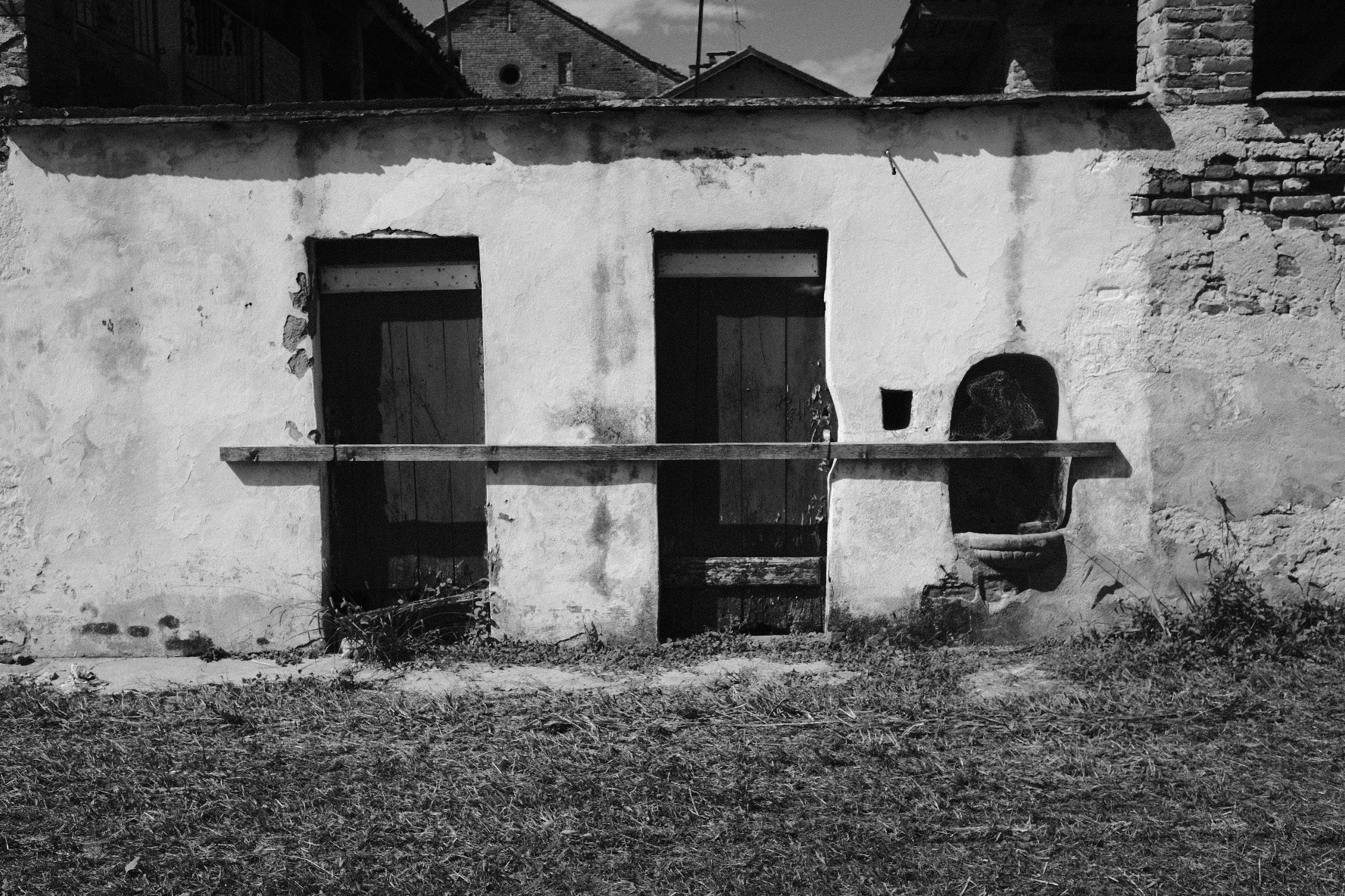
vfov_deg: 37.9
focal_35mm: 35
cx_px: 672
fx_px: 1308
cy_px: 448
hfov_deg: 54.4
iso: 160
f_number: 8
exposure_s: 1/420
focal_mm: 23
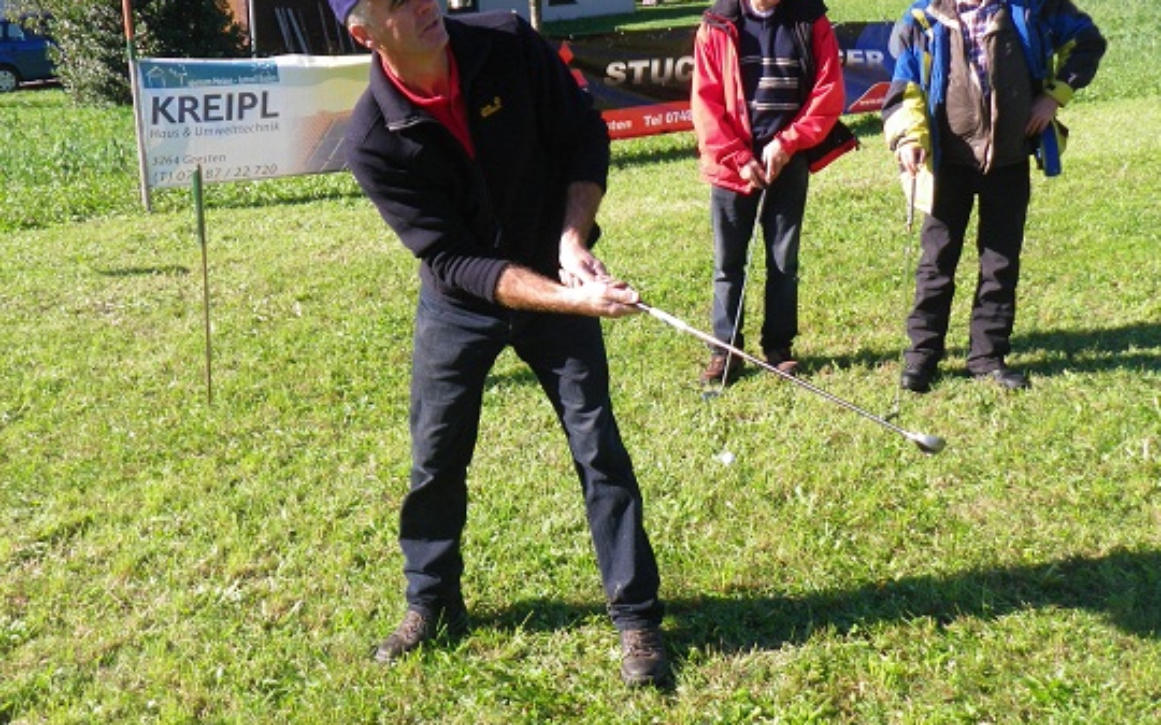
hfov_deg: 45.3
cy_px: 321
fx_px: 1392
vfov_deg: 29.2
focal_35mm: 44
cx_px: 598
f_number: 3.8
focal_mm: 6.2
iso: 64
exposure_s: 1/250
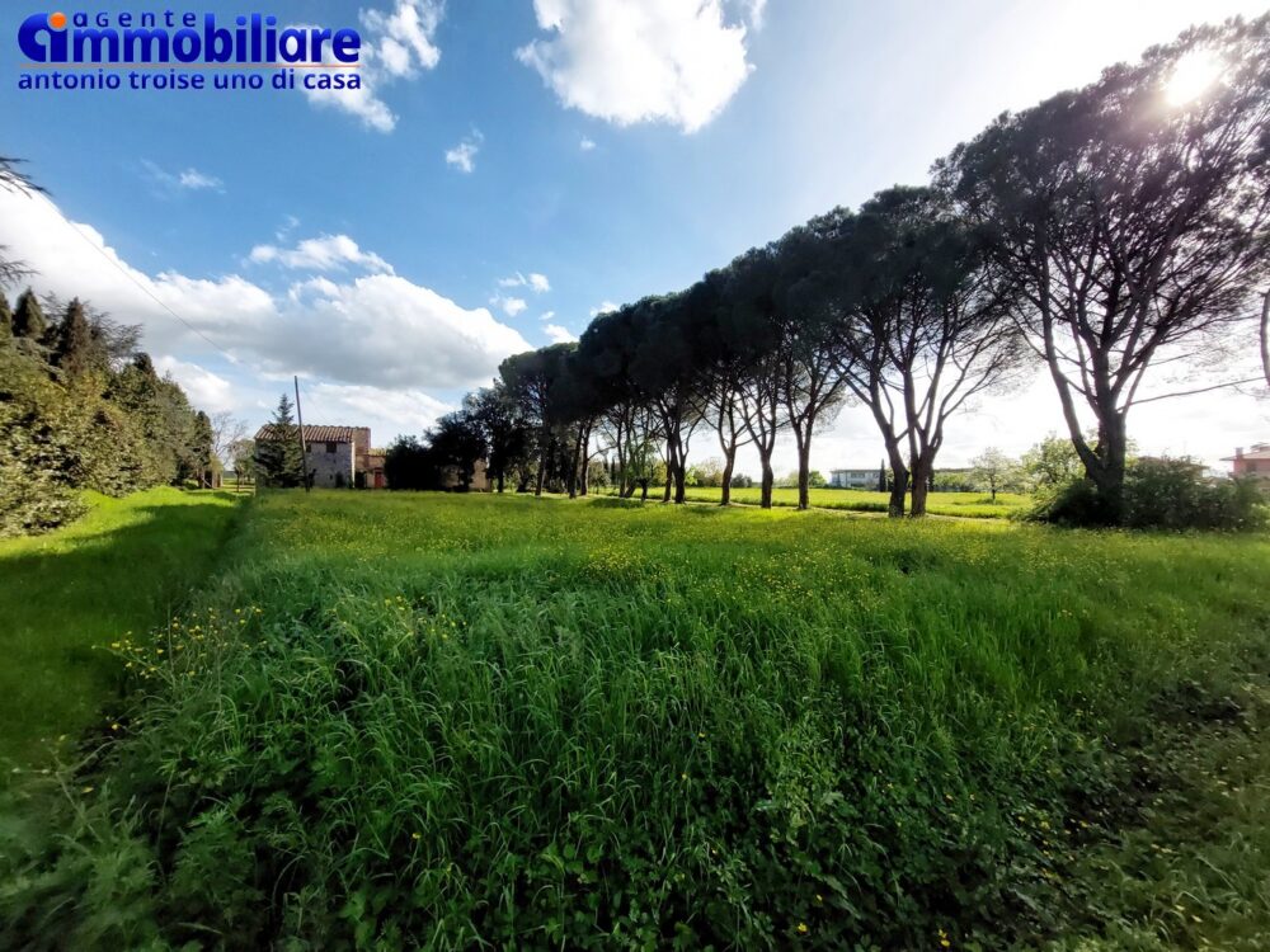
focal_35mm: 13
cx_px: 635
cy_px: 476
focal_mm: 1.74
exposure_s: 1/1722
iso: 50
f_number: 2.2
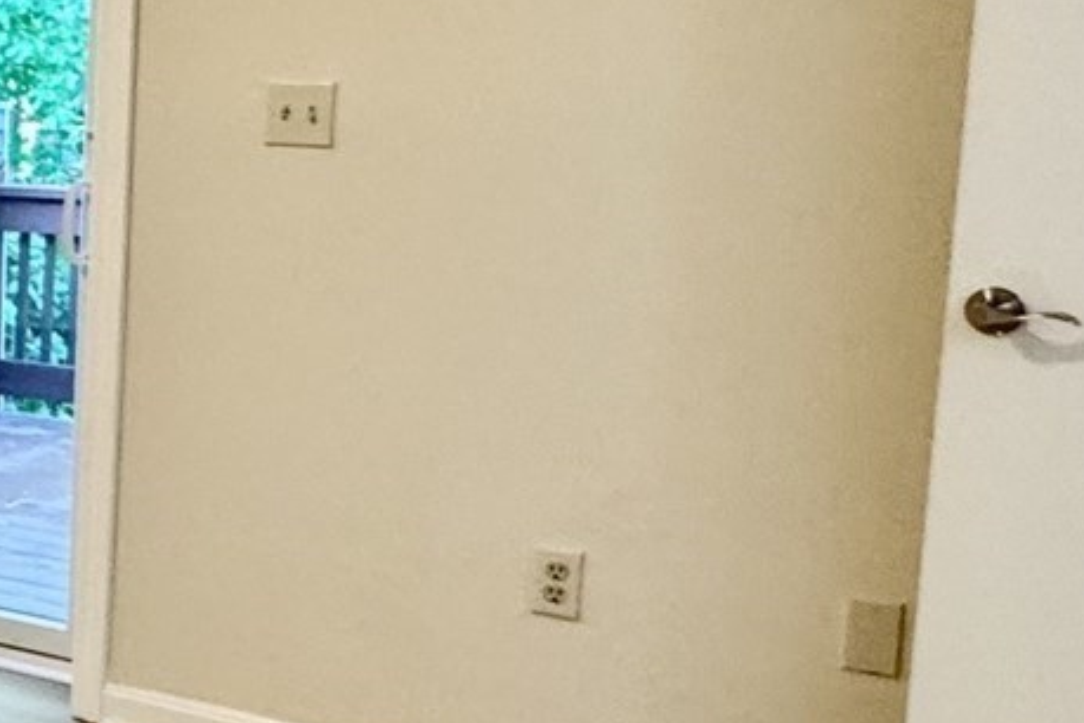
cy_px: 293
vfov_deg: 20.9
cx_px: -657
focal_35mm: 65
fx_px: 1957
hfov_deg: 23.1
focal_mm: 2.22
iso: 200
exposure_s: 1/60
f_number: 2.2
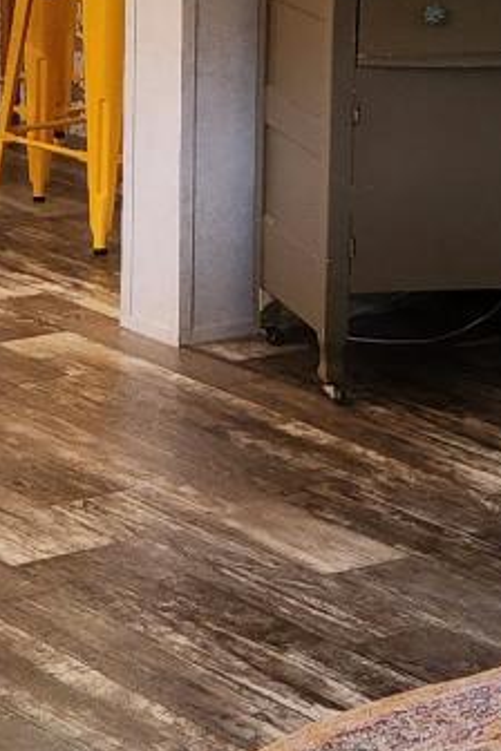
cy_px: -29
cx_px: -38
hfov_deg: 9.3
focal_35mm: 146
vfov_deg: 13.8
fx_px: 3048
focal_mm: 5.4
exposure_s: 1/60
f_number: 1.8
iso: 200
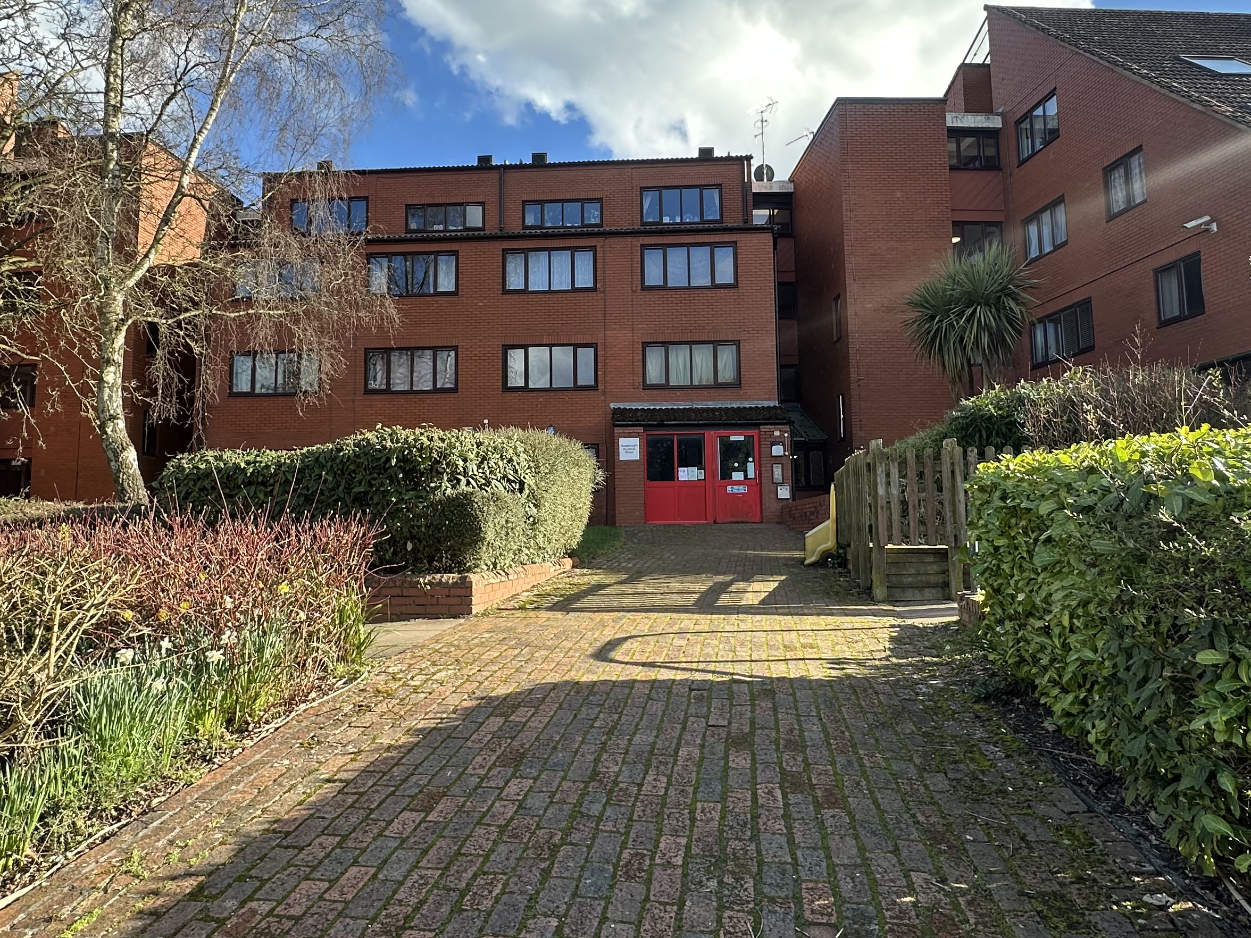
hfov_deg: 71.5
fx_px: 867
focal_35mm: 24
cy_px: 441
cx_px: 594
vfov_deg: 56.8
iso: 40
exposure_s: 1/399
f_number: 2.2
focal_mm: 2.22
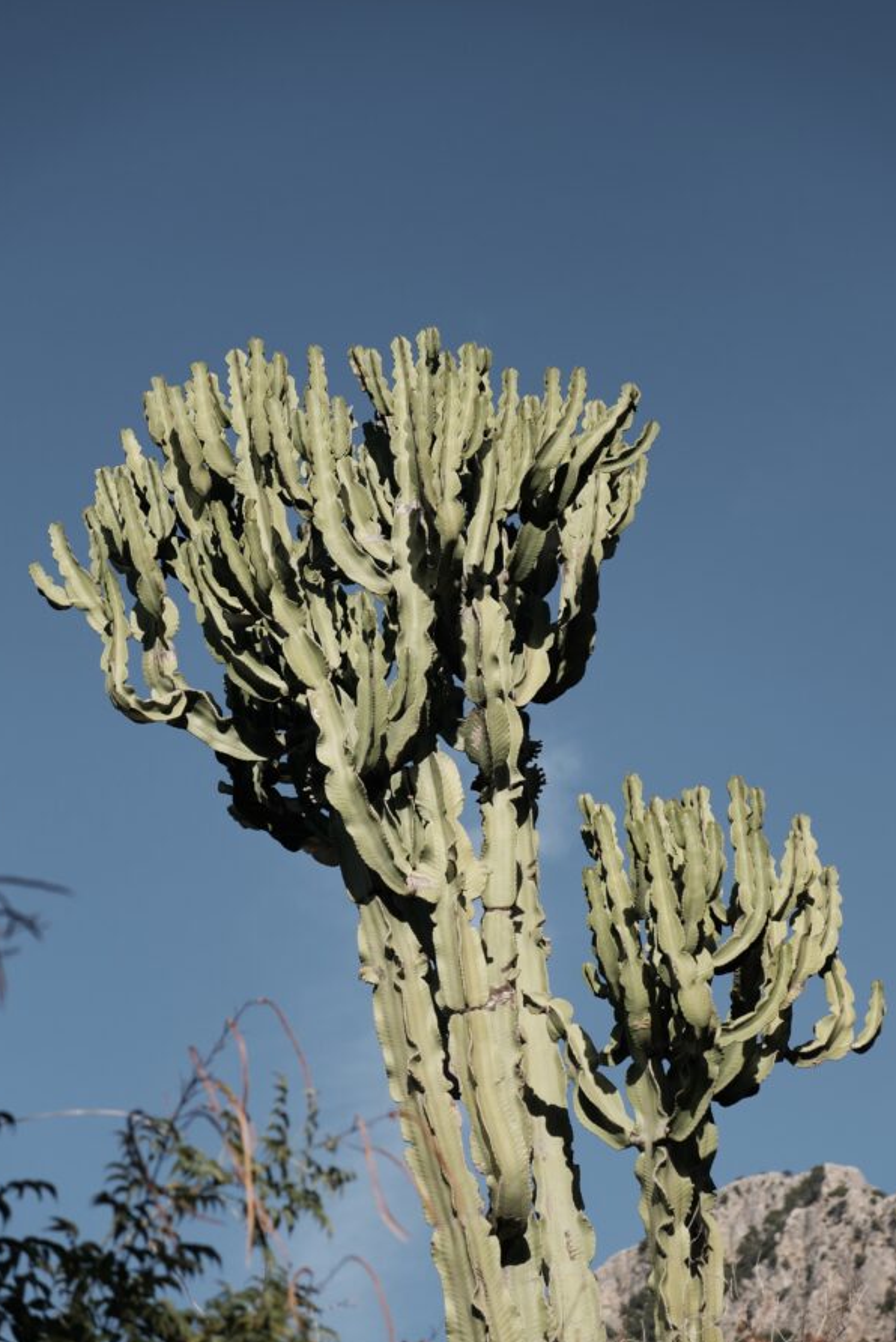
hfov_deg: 15.9
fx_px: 3208
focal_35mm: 86
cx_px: 470
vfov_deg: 23.6
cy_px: 703
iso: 250
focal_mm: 50
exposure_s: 1/3200
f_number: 3.2
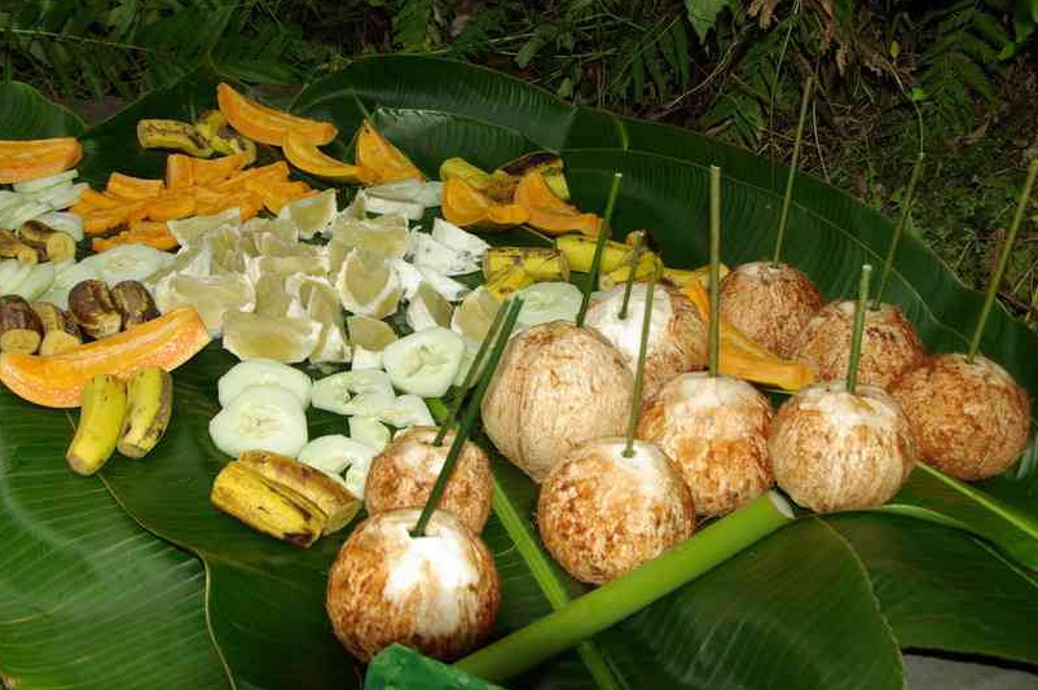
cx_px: 474
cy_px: 267
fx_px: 1453
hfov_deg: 39.3
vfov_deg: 26.6
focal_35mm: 50
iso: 100
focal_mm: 26.9
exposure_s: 1/125
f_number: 5.6
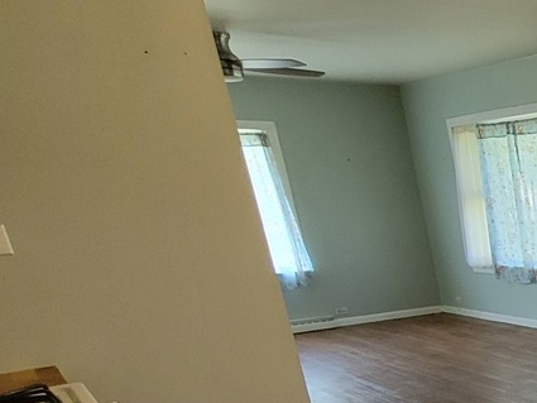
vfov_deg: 30.5
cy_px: 406
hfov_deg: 26.3
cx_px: 858
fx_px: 683
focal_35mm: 44
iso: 320
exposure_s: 1/60
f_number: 2.2
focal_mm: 2.2
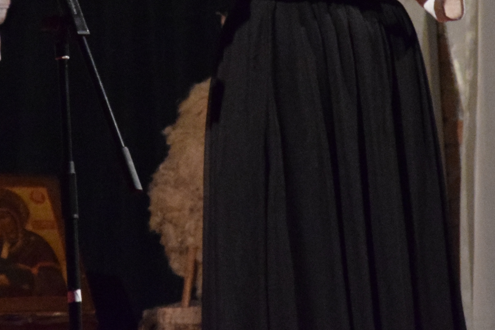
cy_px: -158
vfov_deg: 2.8
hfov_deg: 4.3
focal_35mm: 484
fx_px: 6649
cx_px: 104
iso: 6400
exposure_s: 1/50
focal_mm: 105
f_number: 7.1
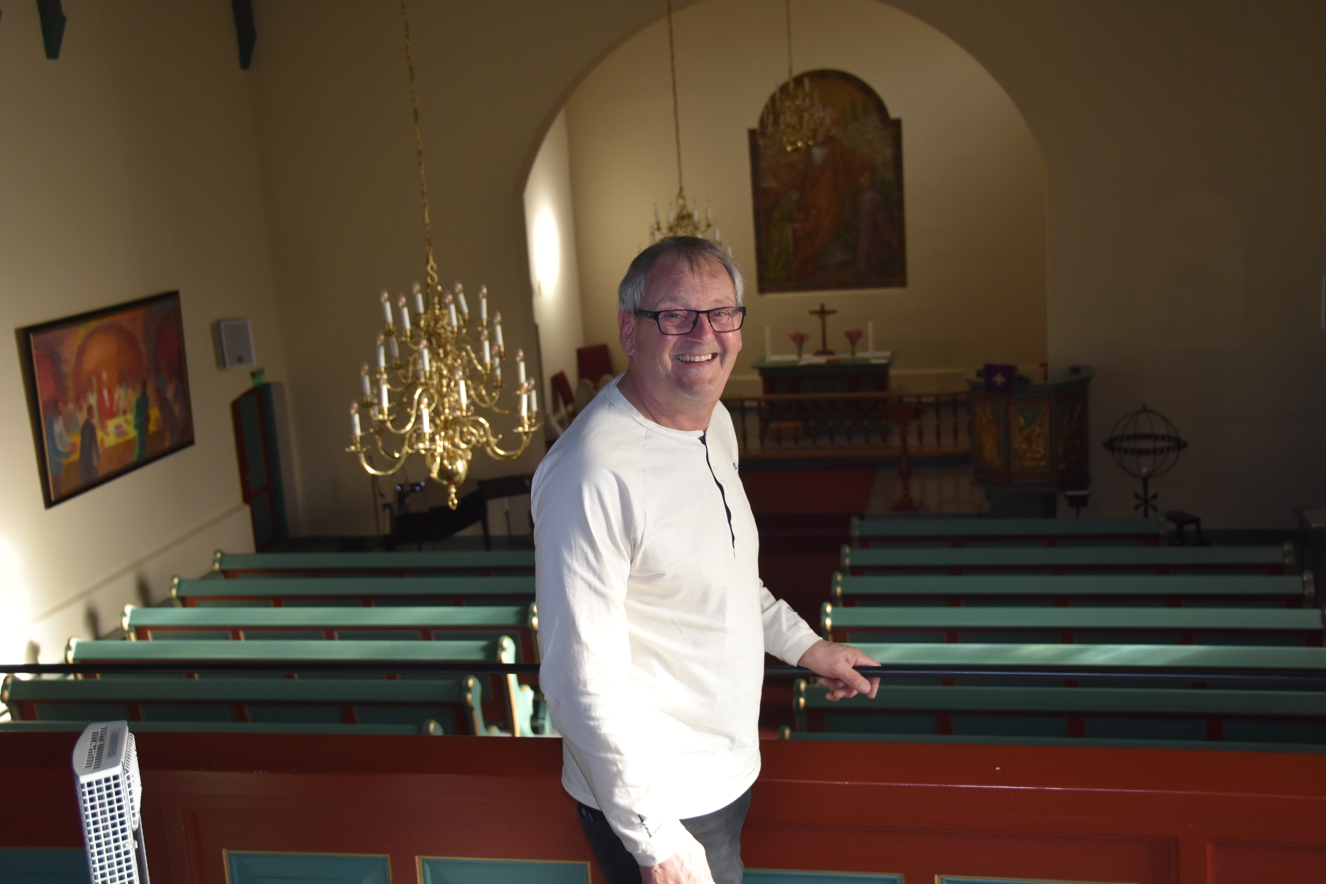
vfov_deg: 31.9
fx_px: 1547
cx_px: 663
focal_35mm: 42
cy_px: 442
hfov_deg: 46.4
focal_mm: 28
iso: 640
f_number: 4
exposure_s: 1/60
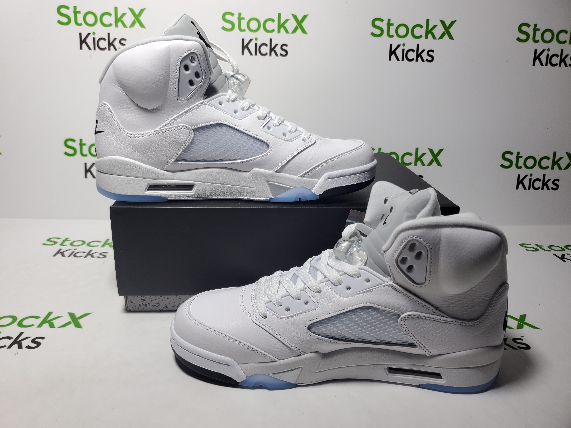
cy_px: 214
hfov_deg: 67.3
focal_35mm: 26
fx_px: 429
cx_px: 286
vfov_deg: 53.1
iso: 50
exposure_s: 1/460
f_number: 1.5
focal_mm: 4.3
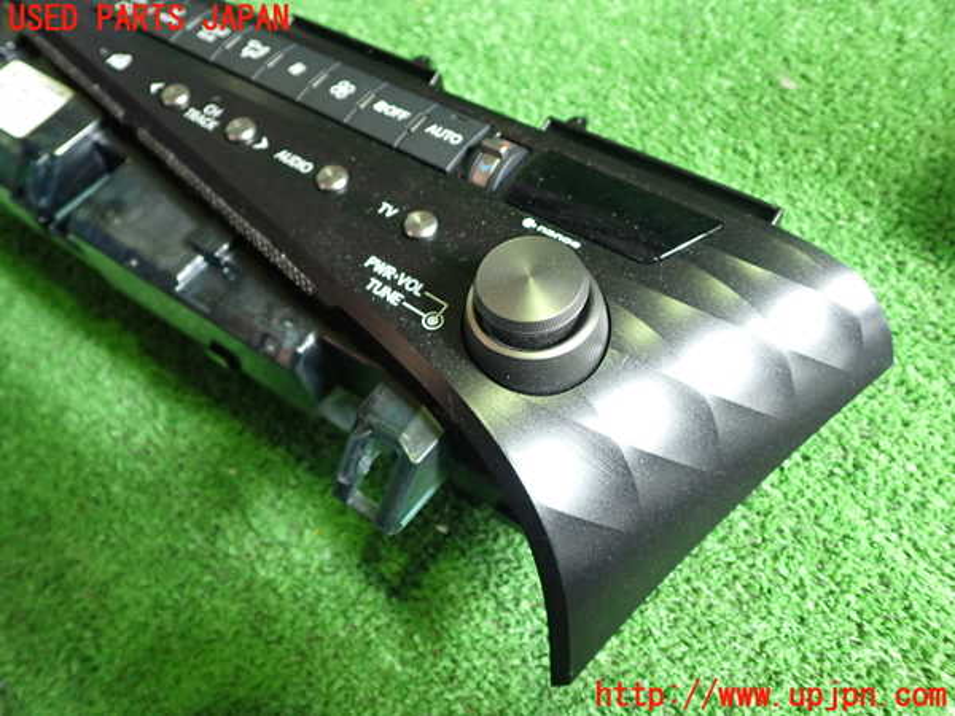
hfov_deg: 60.0
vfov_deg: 46.8
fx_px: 828
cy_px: 358
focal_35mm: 30
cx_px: 478
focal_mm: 5.4
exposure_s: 1/30
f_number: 2.3
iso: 250
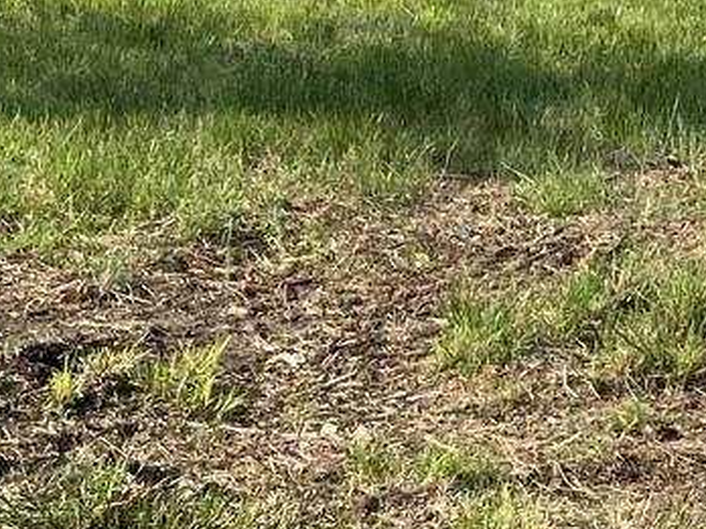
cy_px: -197
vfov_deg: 9.5
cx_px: 1012
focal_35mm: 153
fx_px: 3120
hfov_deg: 12.4
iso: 32
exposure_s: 1/1961
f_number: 1.8
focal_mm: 4.25
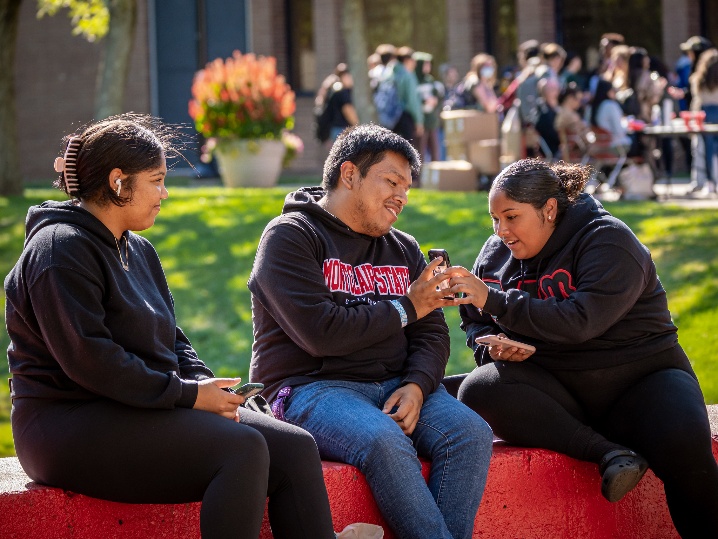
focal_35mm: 192
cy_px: 270
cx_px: 359
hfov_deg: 10.3
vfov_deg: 7.7
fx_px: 3984
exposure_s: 1/1000
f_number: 3.5
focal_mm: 96
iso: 400
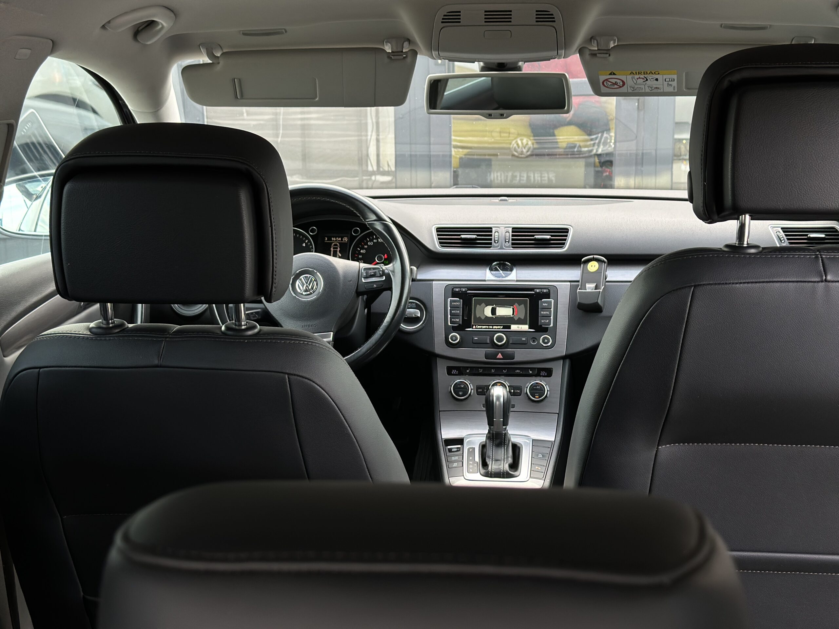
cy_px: 314
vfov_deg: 30.3
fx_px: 1163
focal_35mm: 48
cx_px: 420
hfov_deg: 39.7
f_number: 1.78
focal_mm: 6.86
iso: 80
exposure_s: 1/121
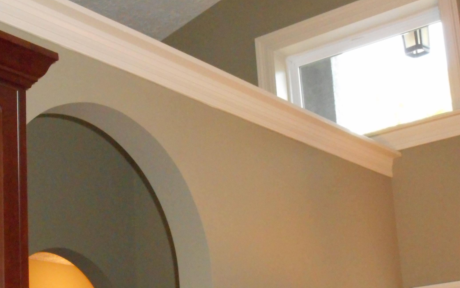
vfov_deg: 16.7
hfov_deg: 26.4
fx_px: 978
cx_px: 194
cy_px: 212
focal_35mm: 78
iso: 1000
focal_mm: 9.1
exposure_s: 1/60
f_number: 4.9
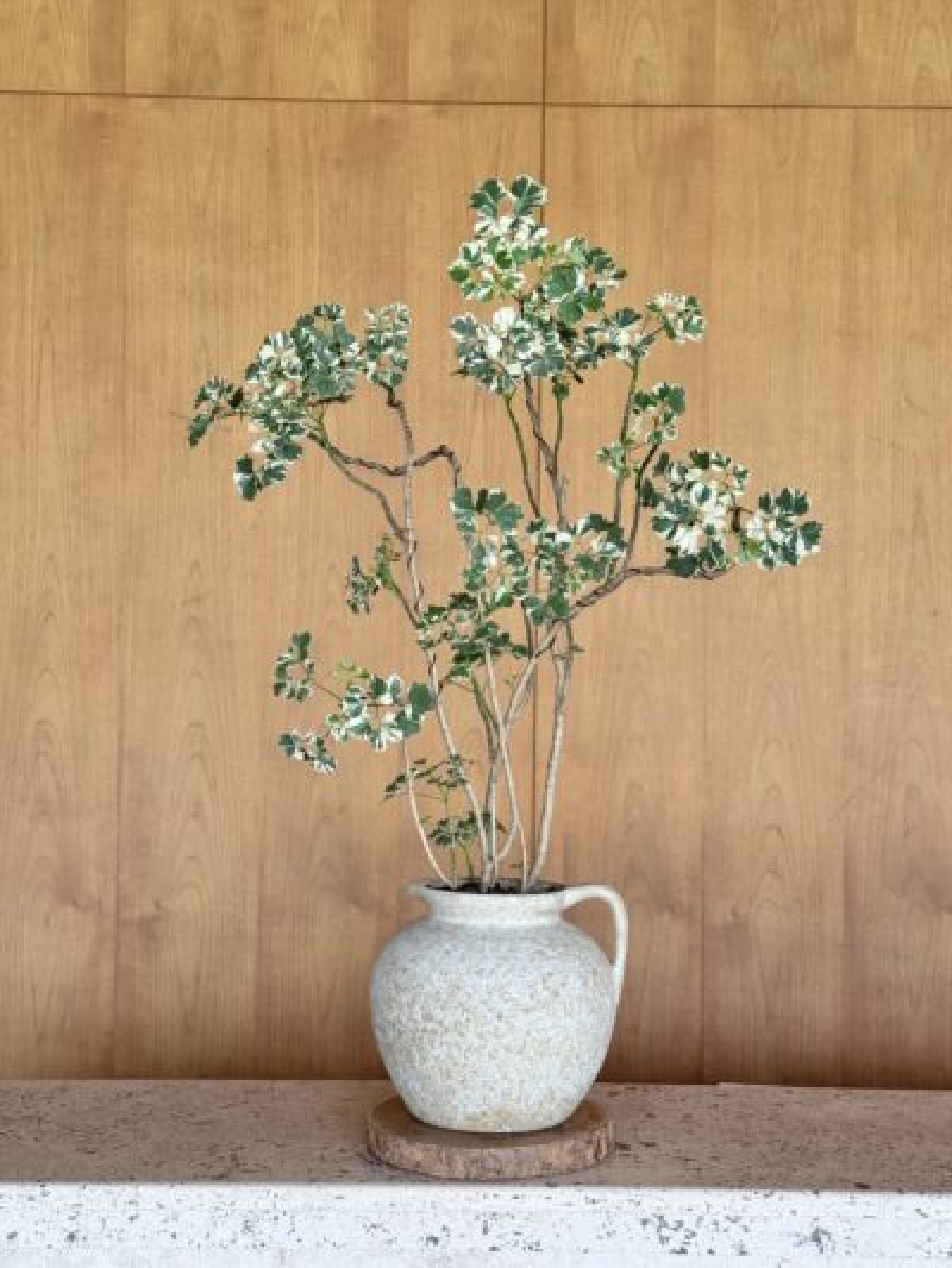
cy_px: 634
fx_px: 1759
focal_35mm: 48
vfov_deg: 39.6
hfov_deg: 30.3
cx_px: 476
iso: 80
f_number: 1.78
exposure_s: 1/121
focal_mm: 6.76
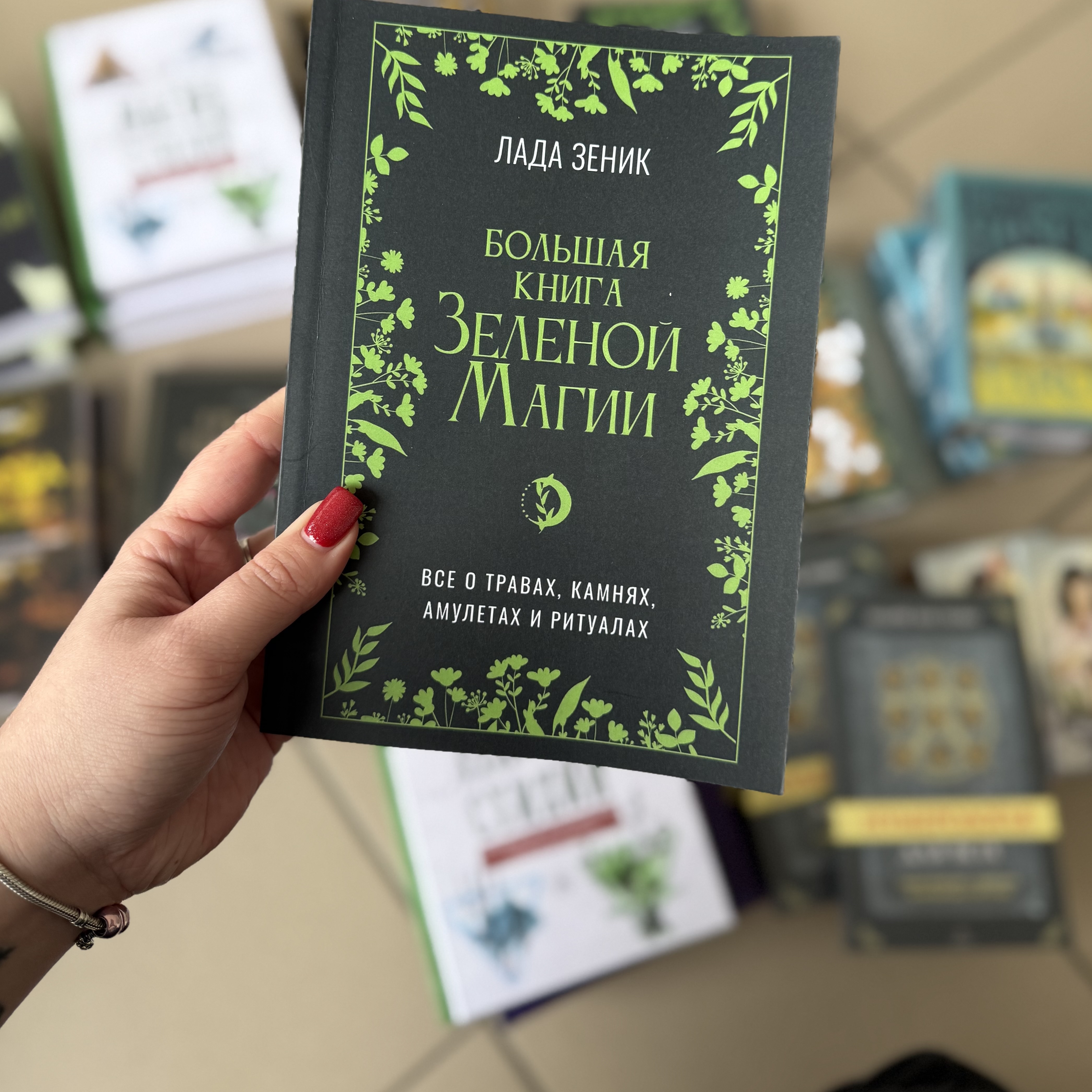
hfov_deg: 55.6
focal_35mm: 29
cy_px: 393
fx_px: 1035
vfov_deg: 54.8
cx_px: 560
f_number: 1.78
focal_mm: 6.76
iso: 160
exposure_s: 1/121
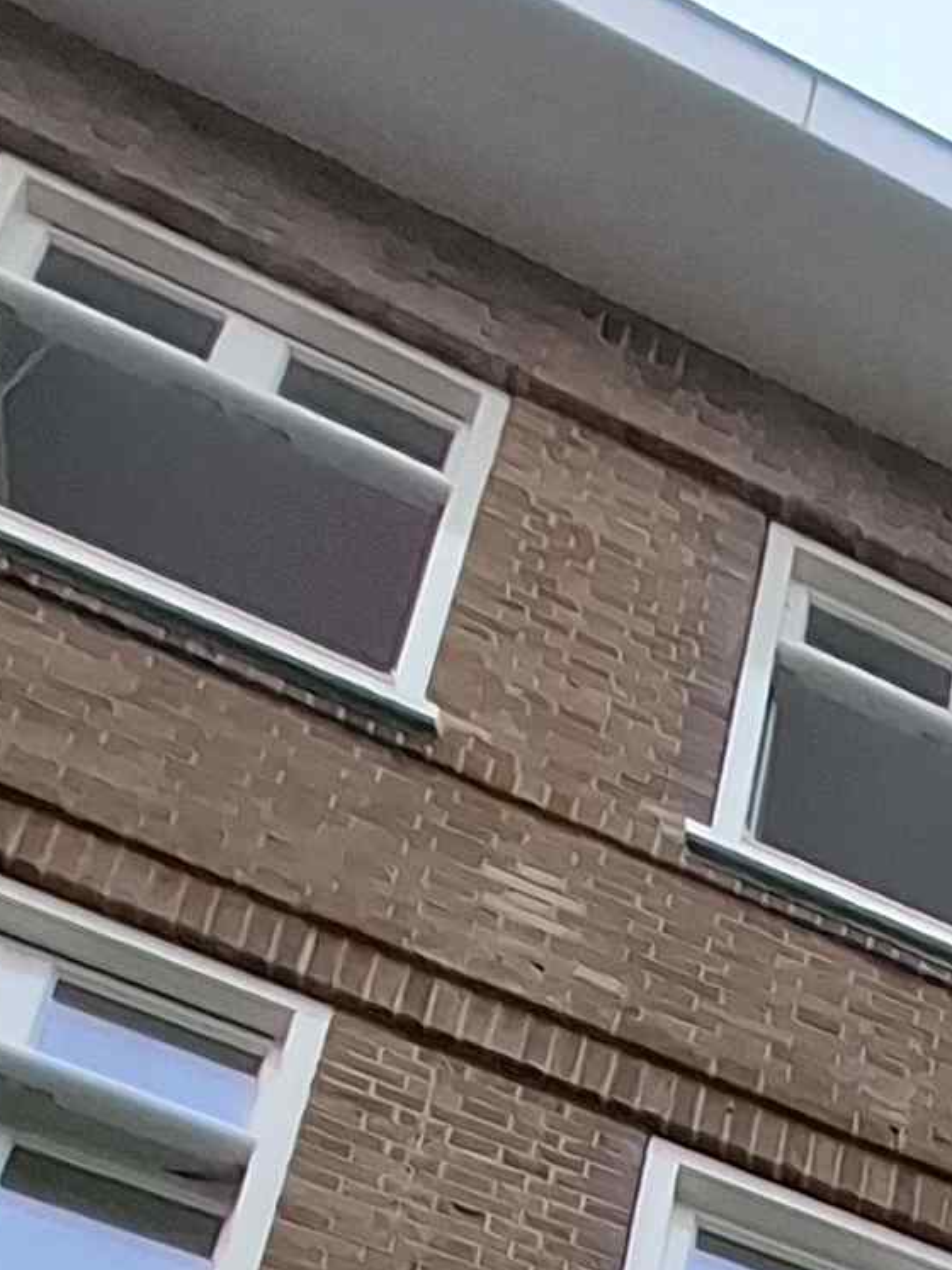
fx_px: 2604
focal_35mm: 71
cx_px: 1732
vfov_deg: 14.4
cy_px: 3178
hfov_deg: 17.0
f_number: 2.2
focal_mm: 1.74
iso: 40
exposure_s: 1/100
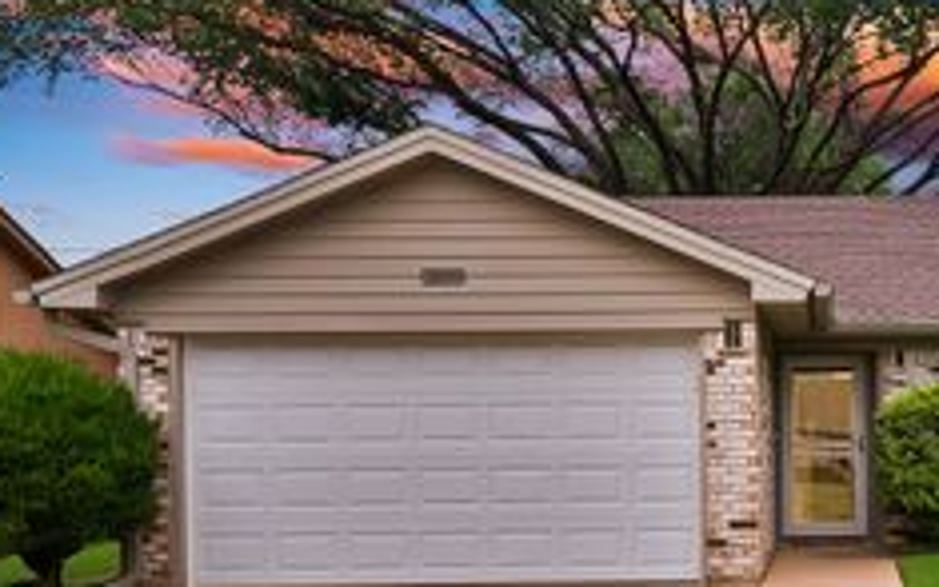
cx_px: 879
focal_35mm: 50
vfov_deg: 25.5
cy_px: 455
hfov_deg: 37.2
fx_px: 1280
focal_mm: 23
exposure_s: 1/200
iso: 640
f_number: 9
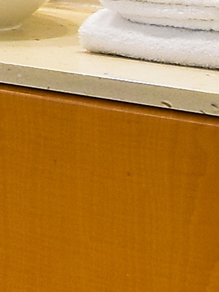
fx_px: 1418
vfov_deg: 11.3
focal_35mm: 168
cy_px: -149
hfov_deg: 4.4
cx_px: -1307
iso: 400
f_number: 10
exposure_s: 1/8
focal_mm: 10
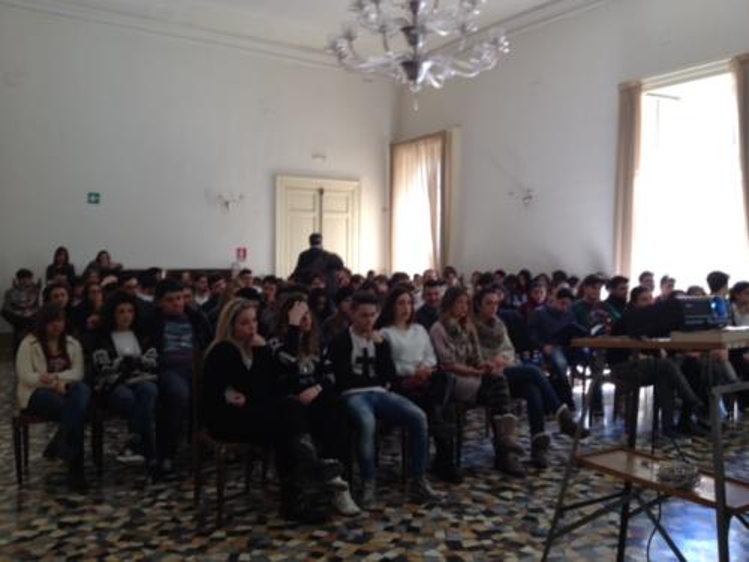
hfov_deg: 52.6
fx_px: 757
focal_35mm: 35
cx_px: 374
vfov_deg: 40.7
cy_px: 281
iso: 50
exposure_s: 1/24
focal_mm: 4.28
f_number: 2.4
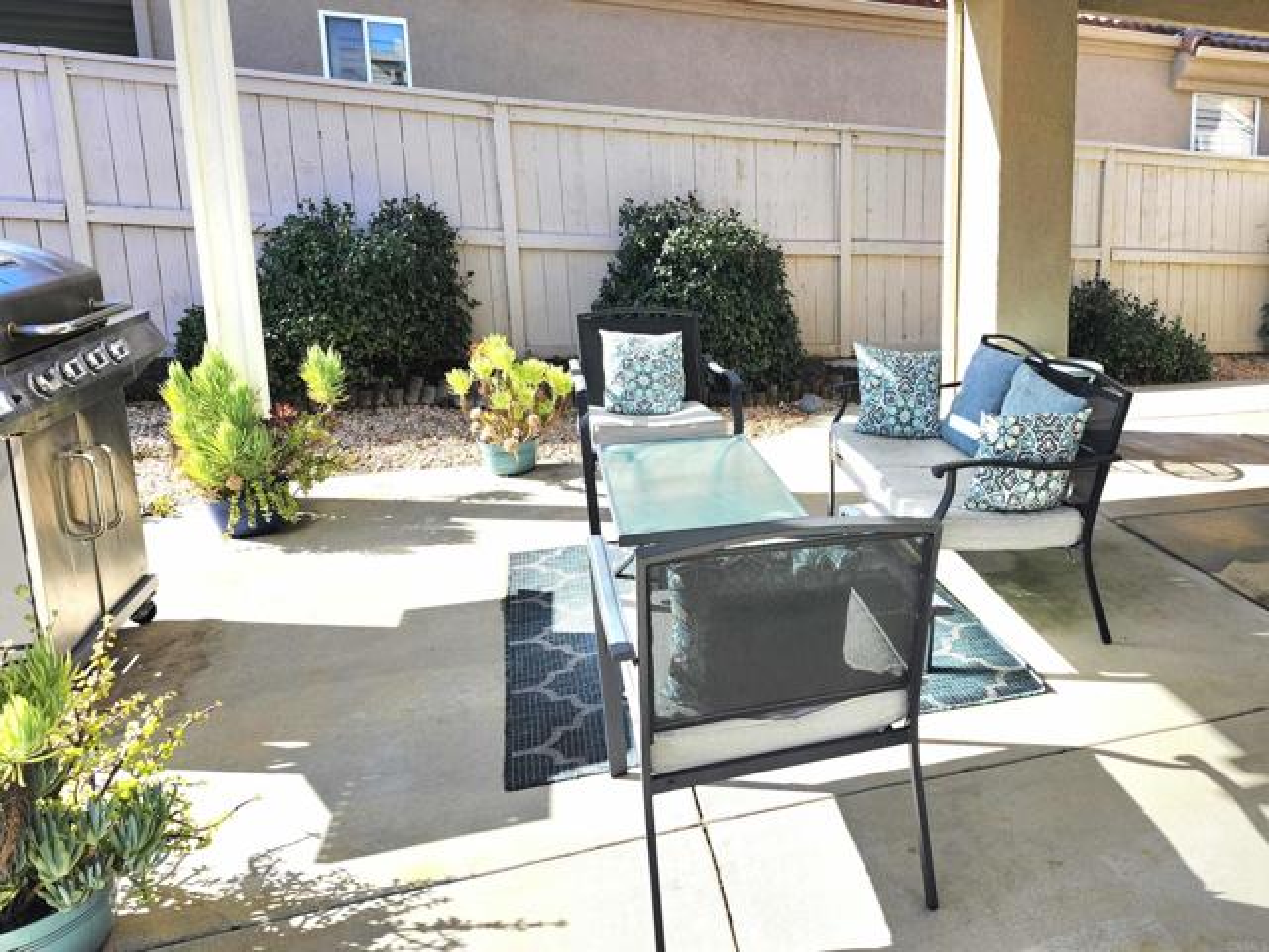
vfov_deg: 58.9
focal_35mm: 23
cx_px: 634
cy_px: 476
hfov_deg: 73.9
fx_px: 843
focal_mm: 5.54
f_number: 1.8
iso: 25
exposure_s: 1/1000
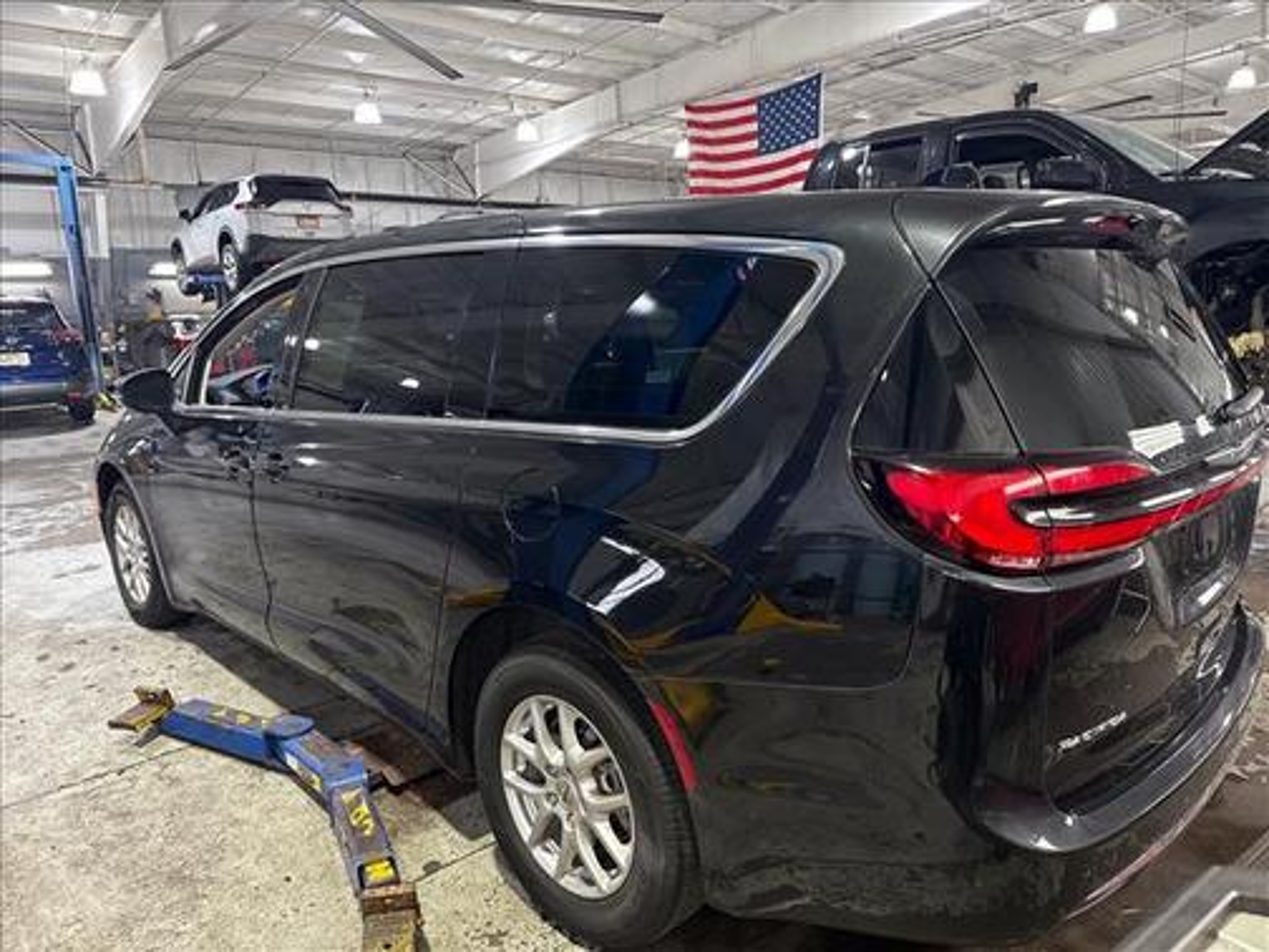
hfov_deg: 71.6
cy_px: 476
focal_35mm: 24
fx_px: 880
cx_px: 634
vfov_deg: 56.8
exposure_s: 1/60
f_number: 1.78
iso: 400
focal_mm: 6.76
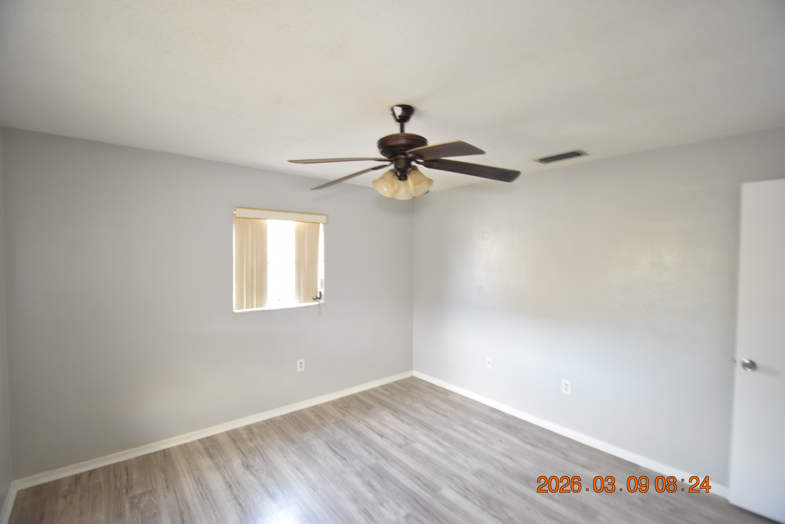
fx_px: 327
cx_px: 392
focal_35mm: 15
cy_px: 262
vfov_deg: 77.3
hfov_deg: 100.4
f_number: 3.5
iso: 800
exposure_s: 1/10
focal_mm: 10
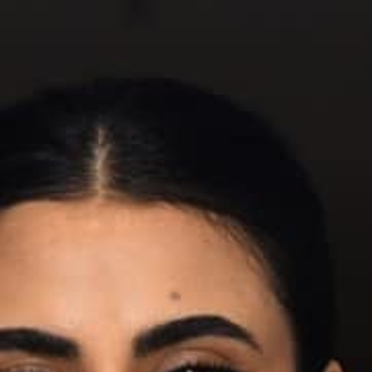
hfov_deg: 3.2
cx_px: 164
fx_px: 6565
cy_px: 851
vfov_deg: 3.2
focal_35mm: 540
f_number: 5
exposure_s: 1/160
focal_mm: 120
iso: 1600
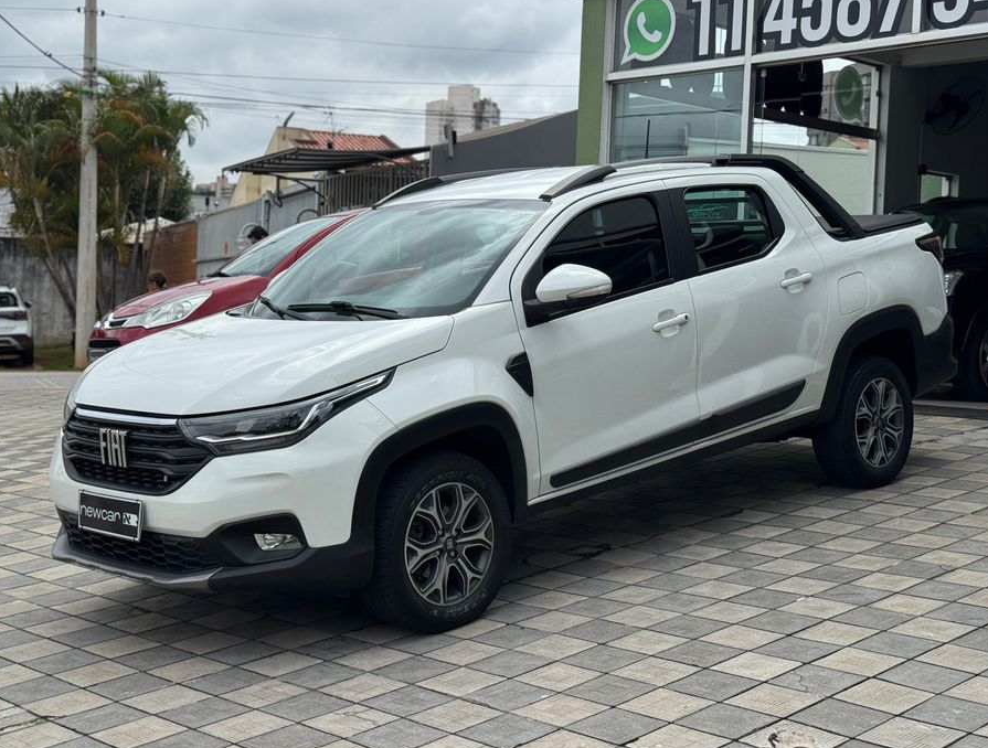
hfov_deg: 37.4
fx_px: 1461
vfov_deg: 28.7
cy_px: 356
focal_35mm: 51
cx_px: 486
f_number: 1.78
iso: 64
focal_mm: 6.76
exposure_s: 1/7092
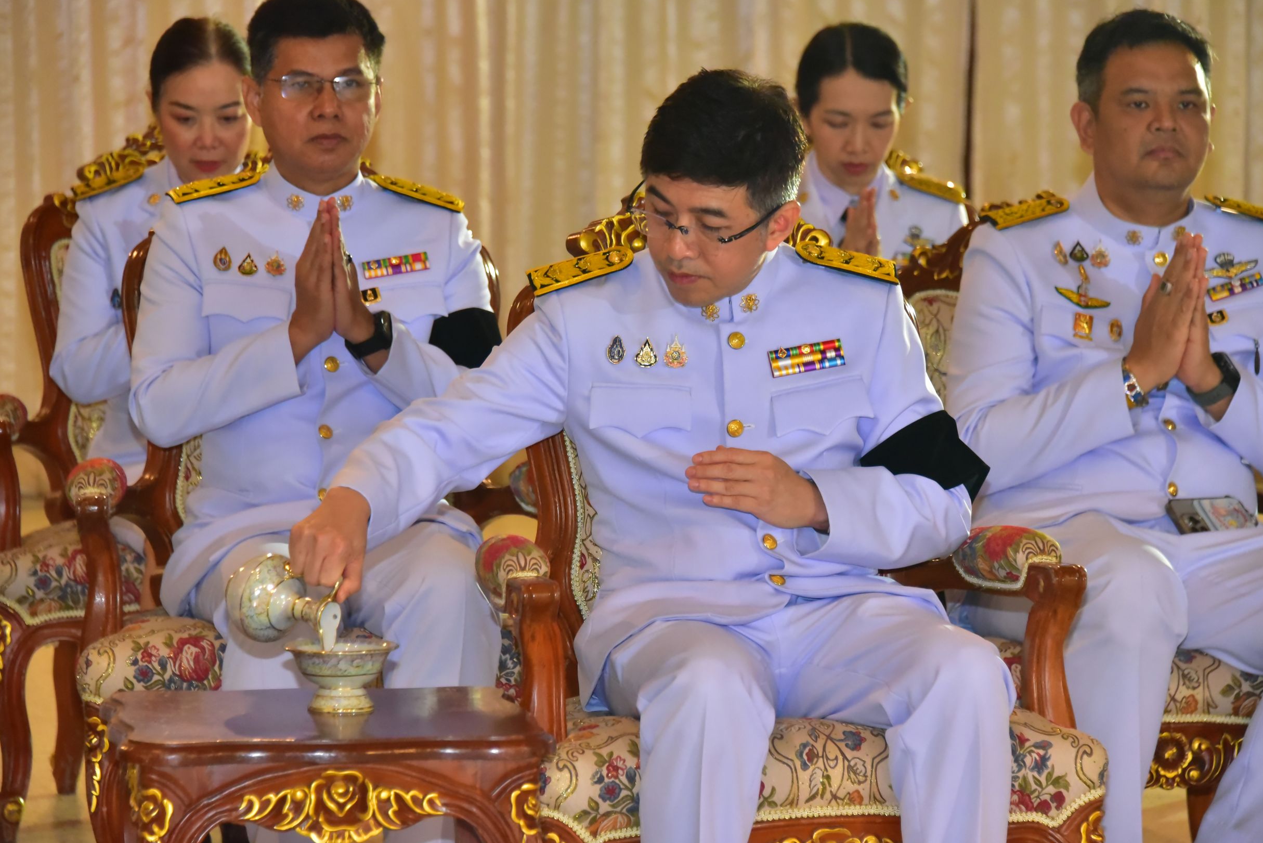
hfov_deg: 11.7
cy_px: 415
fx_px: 6141
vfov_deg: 7.9
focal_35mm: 175
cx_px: 642
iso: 8000
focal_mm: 170
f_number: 5.6
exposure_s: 1/200
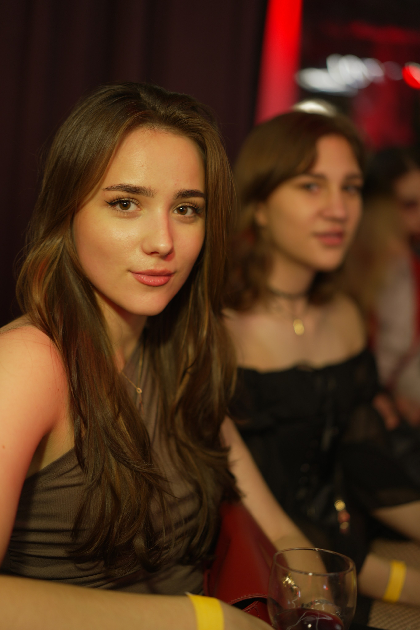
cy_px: 315
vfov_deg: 36.2
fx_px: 962
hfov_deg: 24.6
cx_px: 210
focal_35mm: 55
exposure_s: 1/10
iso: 125
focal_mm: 55
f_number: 1.8
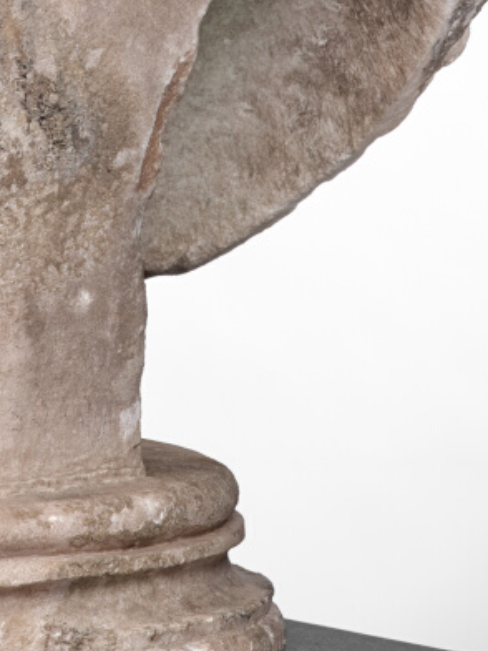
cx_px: -70
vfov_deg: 9.1
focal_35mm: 214
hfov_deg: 6.9
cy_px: -240
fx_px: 4022
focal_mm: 80
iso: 200
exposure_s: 1/125
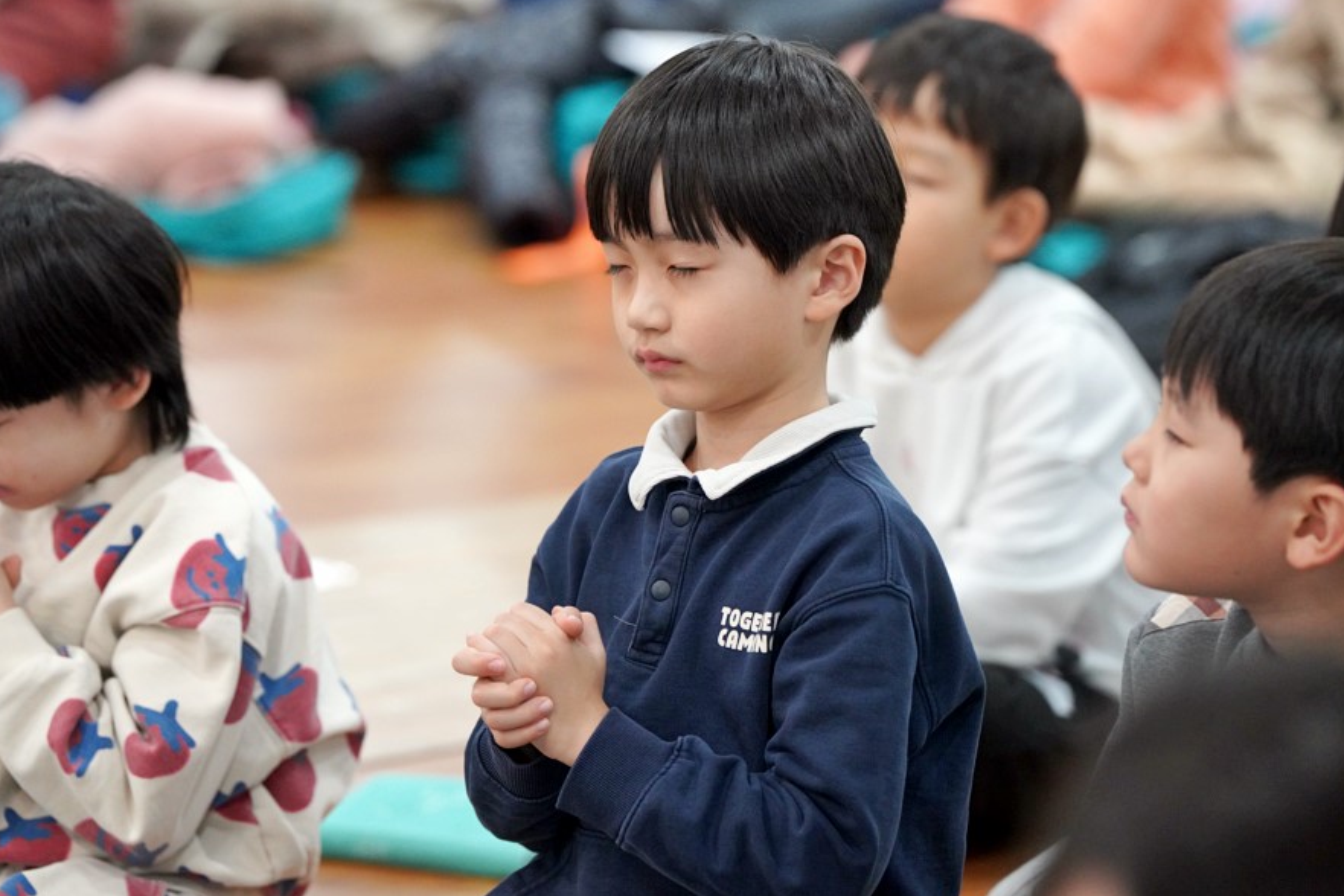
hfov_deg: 10.1
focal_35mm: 204
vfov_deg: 6.7
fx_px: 7615
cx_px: 674
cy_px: 445
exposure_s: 1/250
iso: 4000
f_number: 4
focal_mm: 200
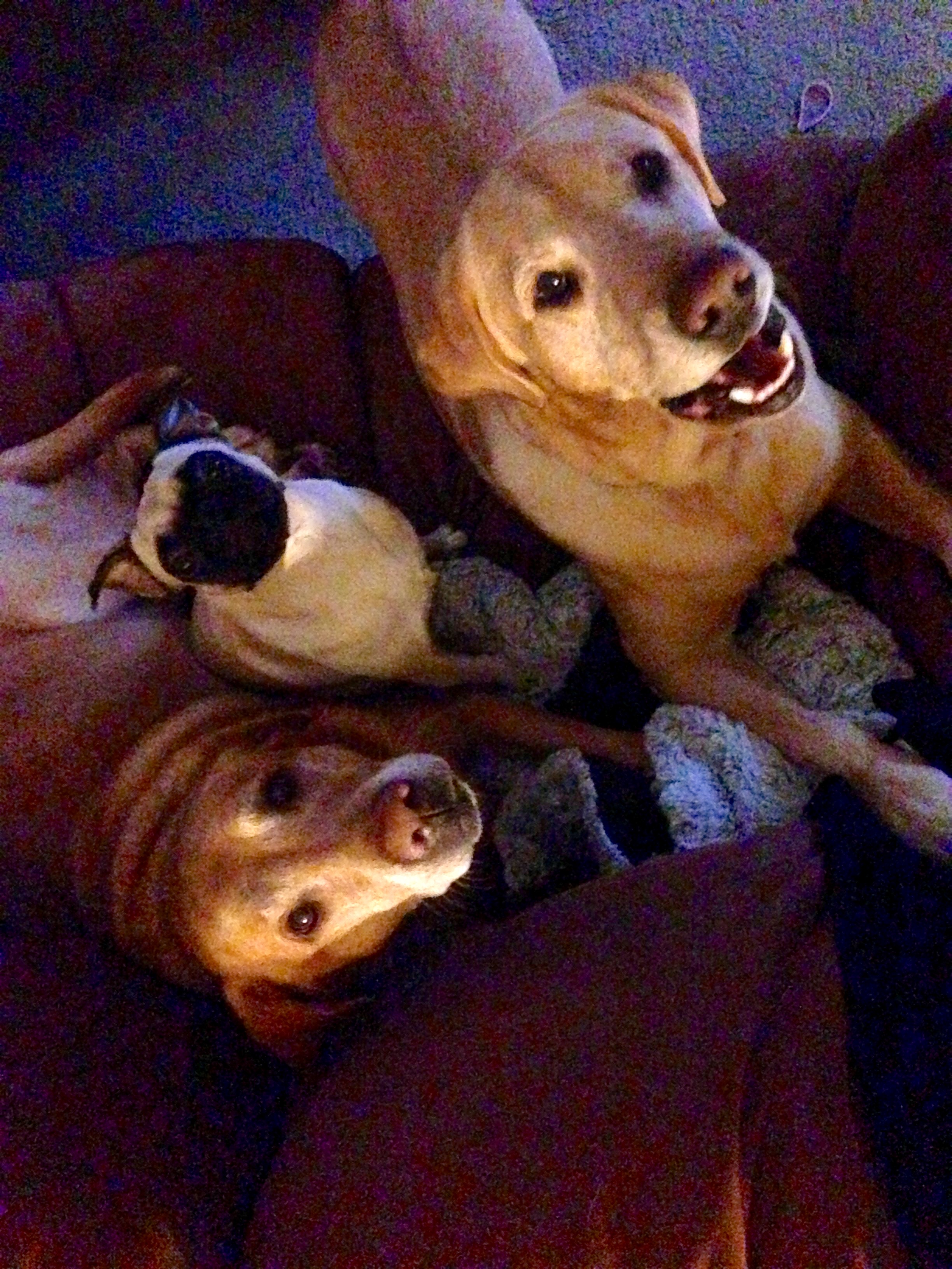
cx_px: 476
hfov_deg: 42.9
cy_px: 634
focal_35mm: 33
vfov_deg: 55.4
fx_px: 1210
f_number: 2.4
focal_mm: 4.12
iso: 3200
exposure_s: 1/15
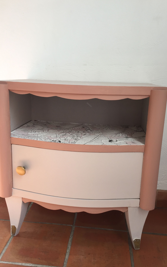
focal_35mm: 31
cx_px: 82
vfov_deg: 61.2
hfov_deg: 40.6
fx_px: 226
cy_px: 133
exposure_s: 1/50
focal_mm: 4.15
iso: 32
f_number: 2.2
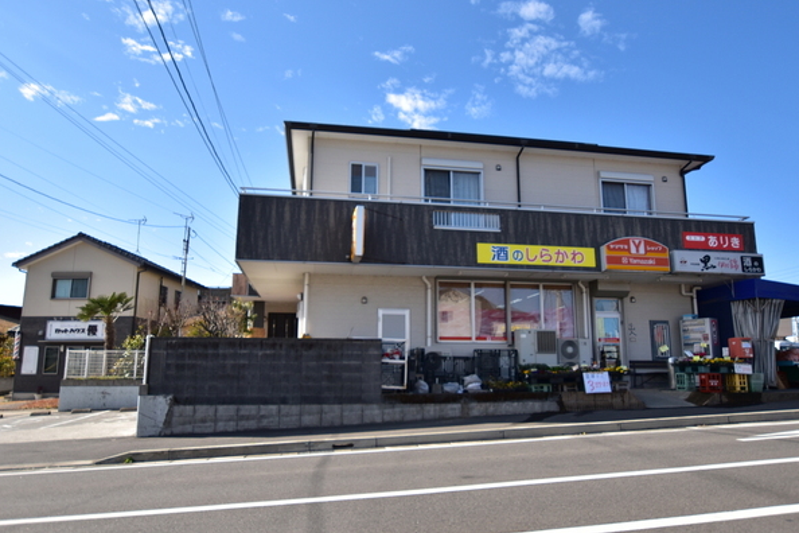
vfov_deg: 51.9
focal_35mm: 25
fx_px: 547
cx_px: 404
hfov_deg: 72.3
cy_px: 281
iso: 160
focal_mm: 13
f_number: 3.5
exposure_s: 1/2000
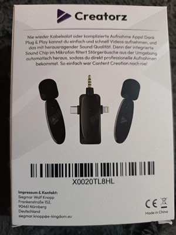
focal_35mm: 24
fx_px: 163
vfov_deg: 71.6
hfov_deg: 56.8
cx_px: 88
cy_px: 118
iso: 3522
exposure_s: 1/25
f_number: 1.75
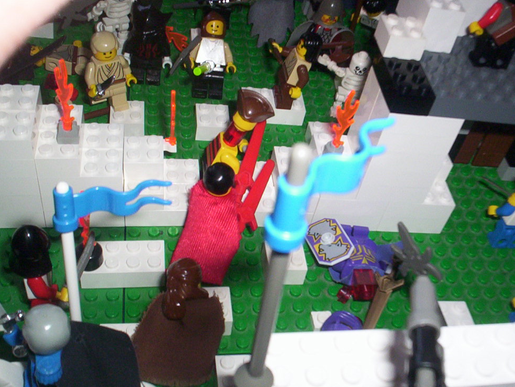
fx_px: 685
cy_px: 219
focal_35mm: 46
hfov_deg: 41.1
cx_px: 302
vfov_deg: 31.5
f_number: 4.5
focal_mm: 4.99
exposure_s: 1/60
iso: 140
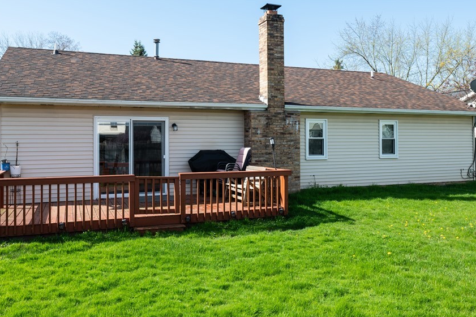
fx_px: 410
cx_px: 228
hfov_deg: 60.3
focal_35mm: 31
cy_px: 140
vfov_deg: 42.3
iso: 400
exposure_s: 1/500
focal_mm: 24
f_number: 8
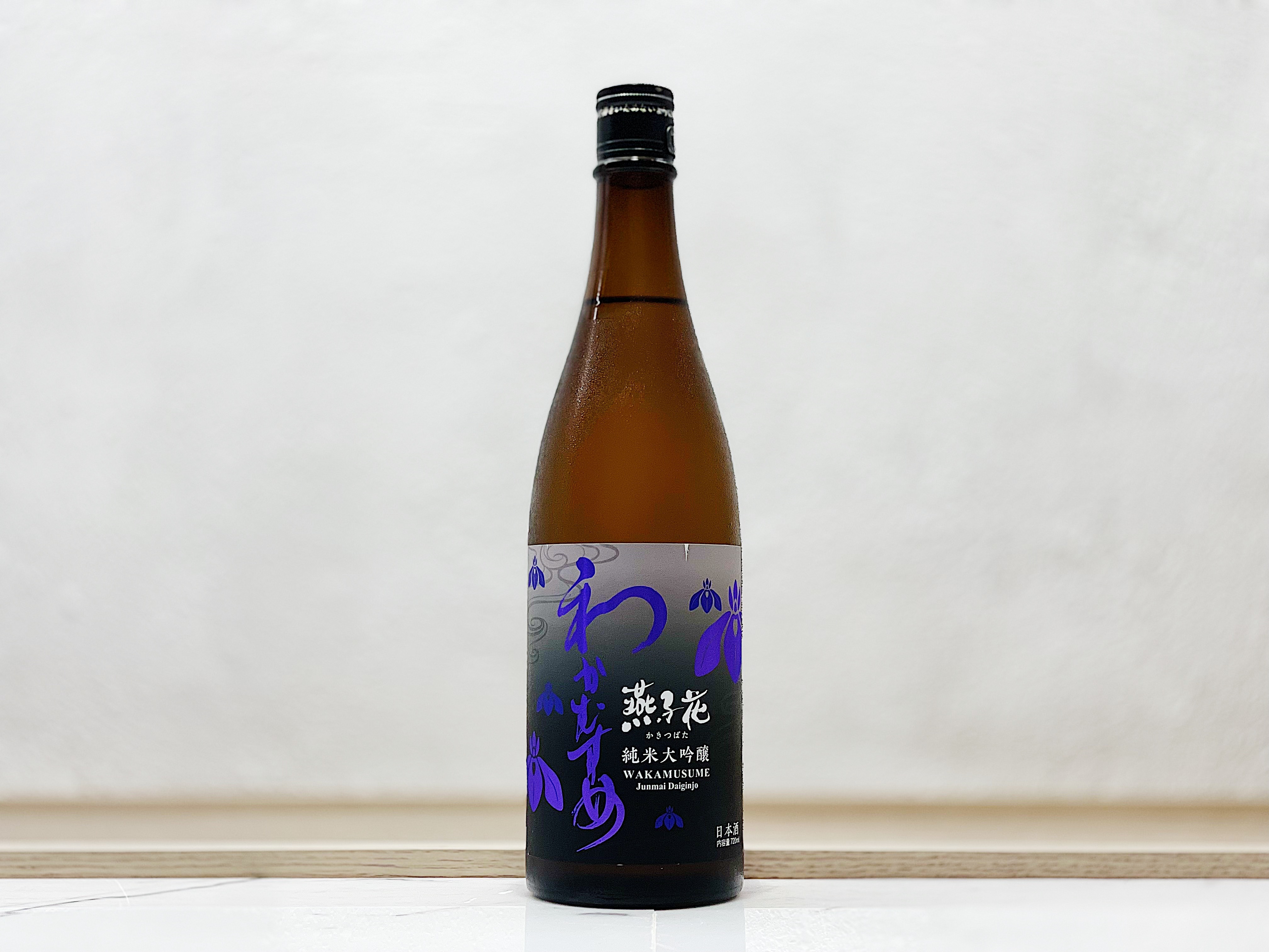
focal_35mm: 52
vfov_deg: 28.0
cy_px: 476
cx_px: 634
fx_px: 1906
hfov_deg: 36.8
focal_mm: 6
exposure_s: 1/100
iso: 50
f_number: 2
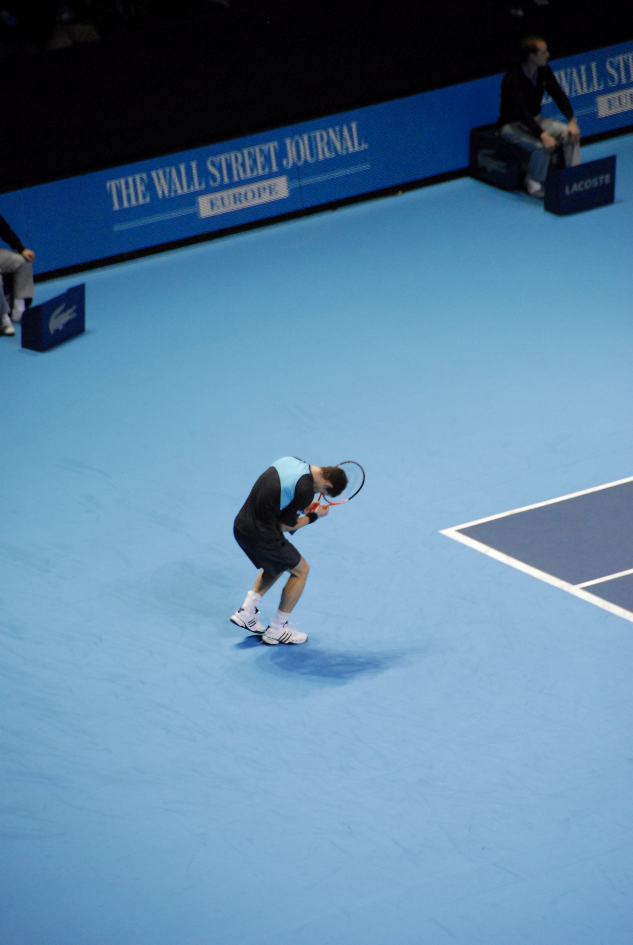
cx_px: 316
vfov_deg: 6.9
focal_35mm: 300
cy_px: 472
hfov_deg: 4.6
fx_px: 7889
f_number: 5.6
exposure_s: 1/125
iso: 1000
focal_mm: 200
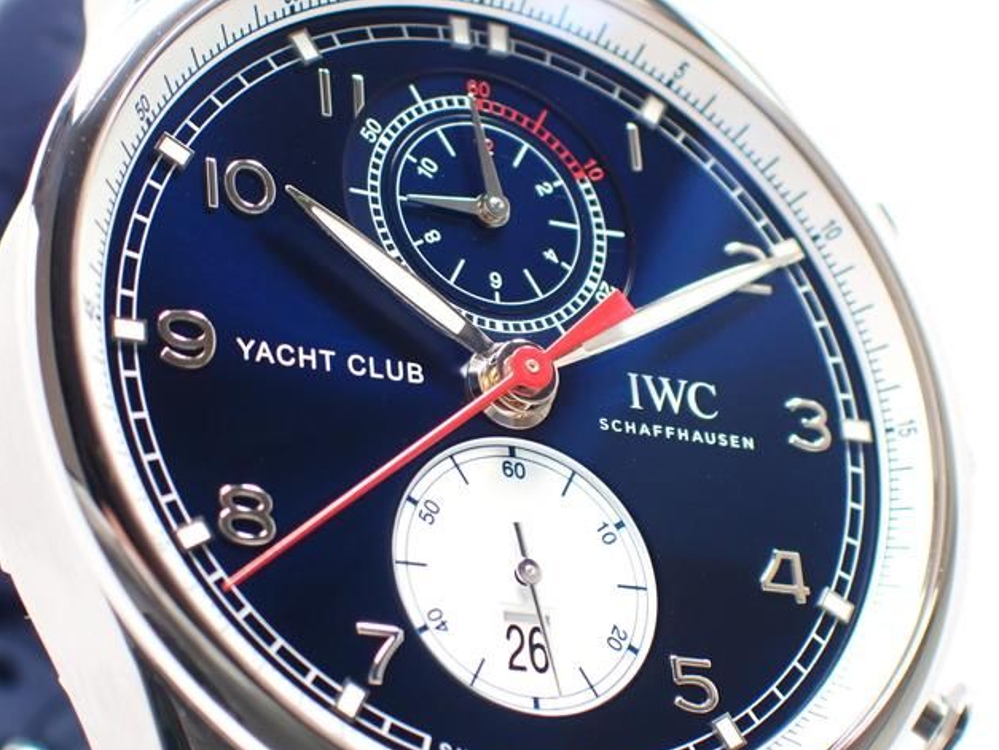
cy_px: 381
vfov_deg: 14.5
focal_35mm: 102
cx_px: 508
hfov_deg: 19.3
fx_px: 2945
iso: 250
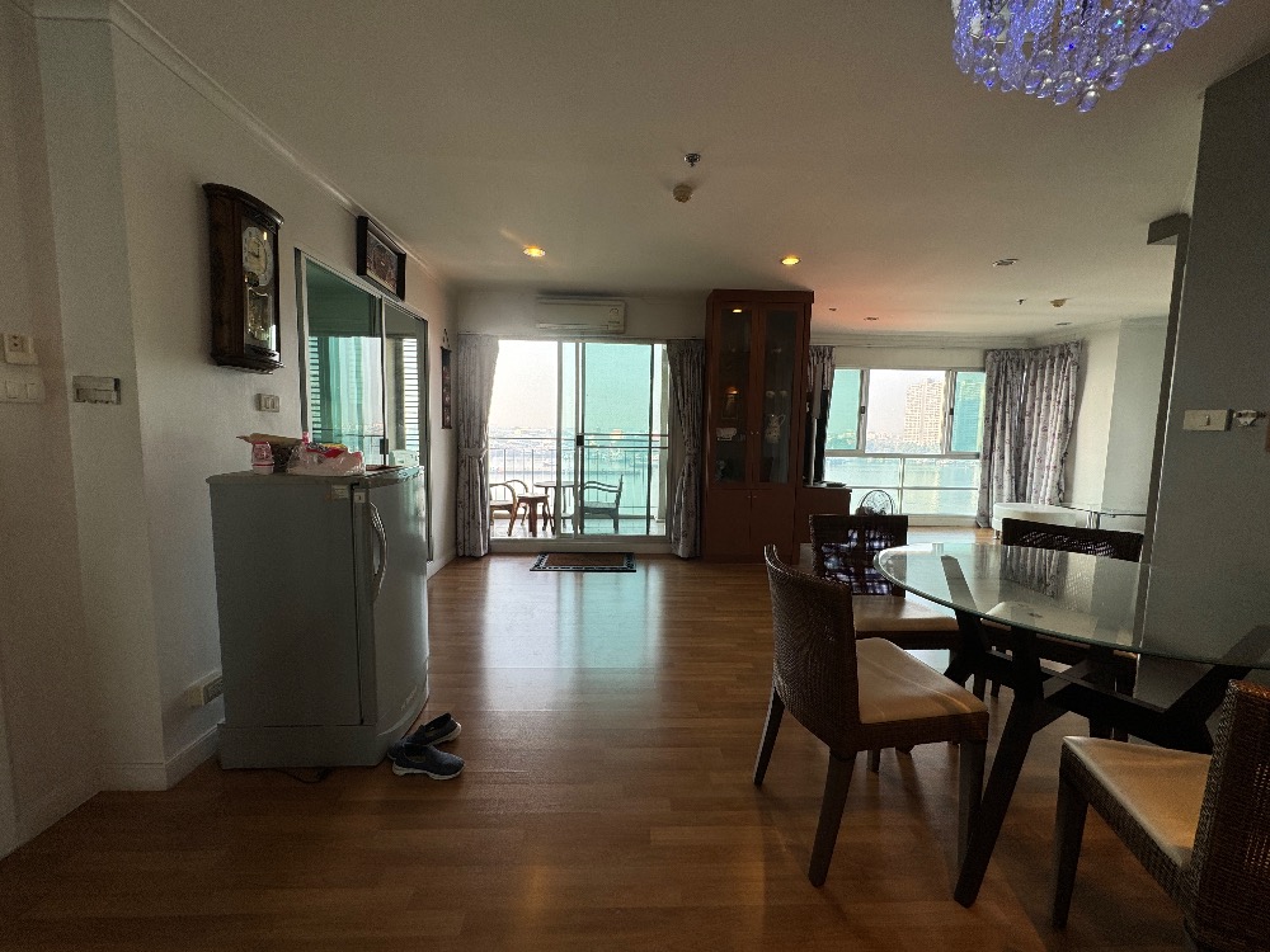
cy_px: 476
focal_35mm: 14
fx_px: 514
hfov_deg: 102.1
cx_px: 635
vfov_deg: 85.7
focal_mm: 2.22
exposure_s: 1/154
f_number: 2.2
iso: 40
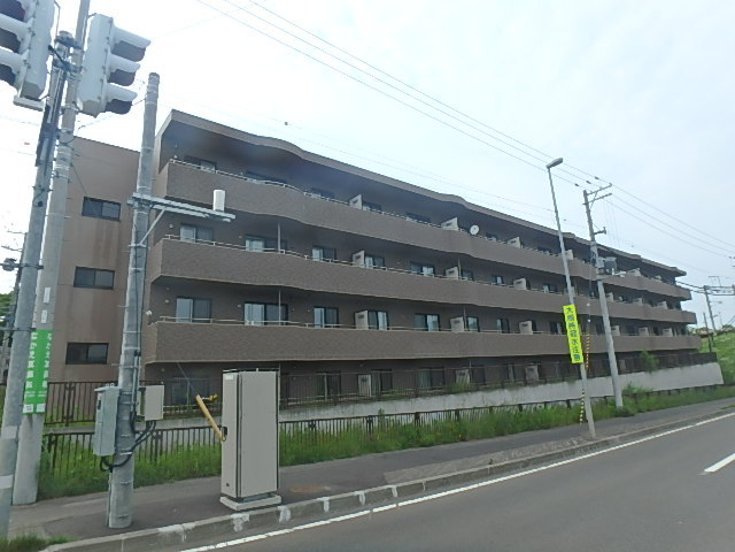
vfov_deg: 63.4
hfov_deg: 79.0
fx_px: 446
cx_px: 368
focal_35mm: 21
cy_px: 276
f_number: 6
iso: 125
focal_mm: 3.7
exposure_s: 1/400
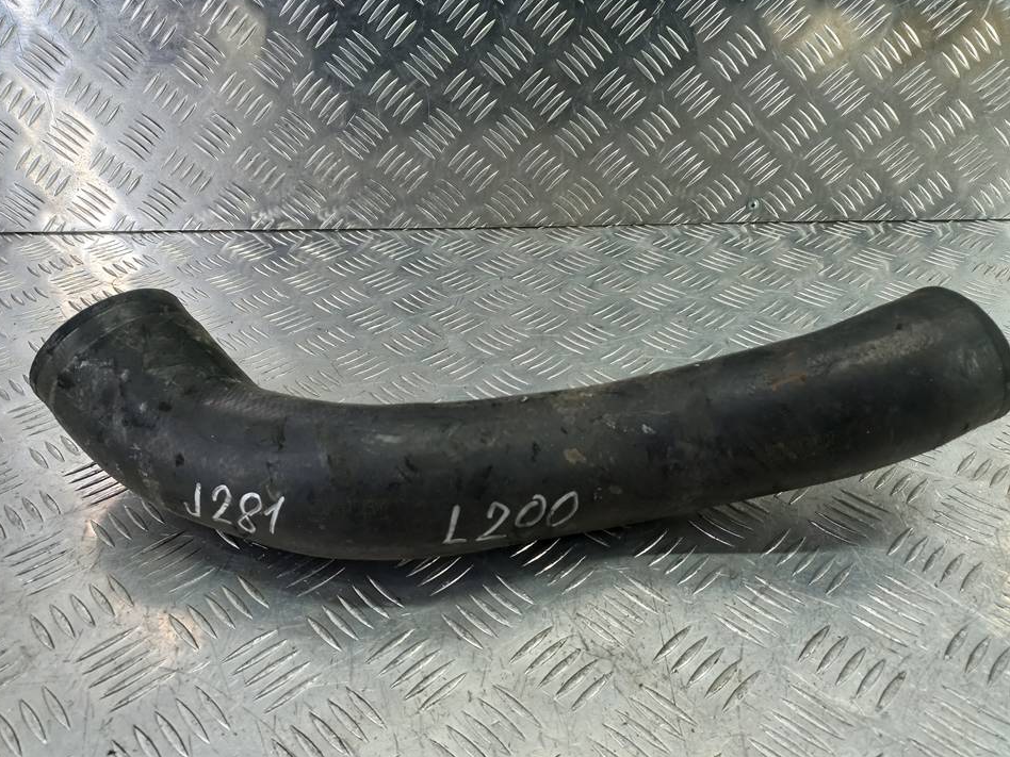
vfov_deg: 51.4
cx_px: 517
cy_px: 383
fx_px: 788
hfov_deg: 65.3
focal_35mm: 27
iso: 64
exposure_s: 1/50
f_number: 1.8
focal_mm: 4.6
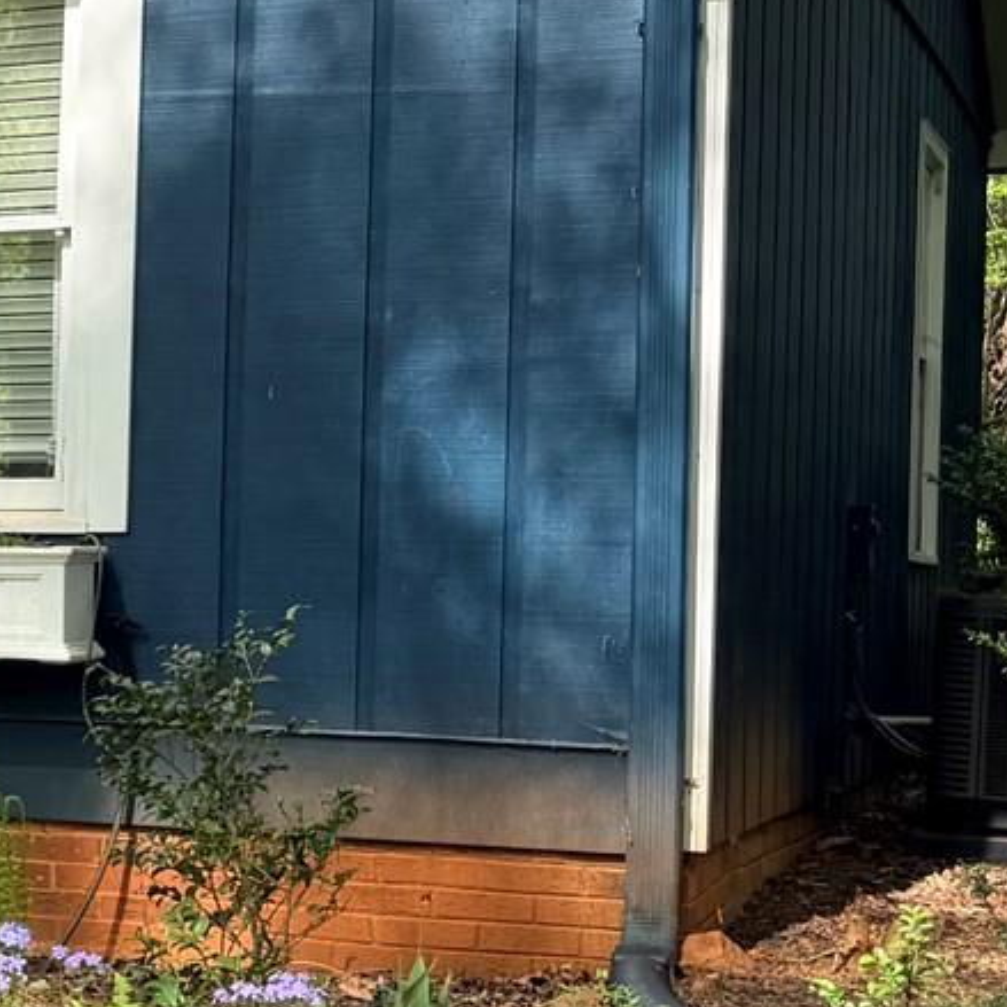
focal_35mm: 99
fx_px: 3258
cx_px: -908
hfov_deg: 14.9
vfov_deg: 17.5
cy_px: 647
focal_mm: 6.76
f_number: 1.78
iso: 80
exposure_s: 1/1091
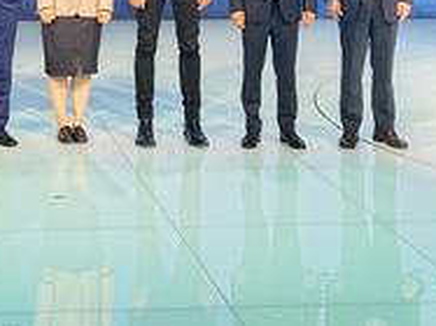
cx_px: 7
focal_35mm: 106
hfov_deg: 18.1
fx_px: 1334
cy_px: -239
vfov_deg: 12.8
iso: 122
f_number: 1.8
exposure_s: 1/100
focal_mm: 4.35
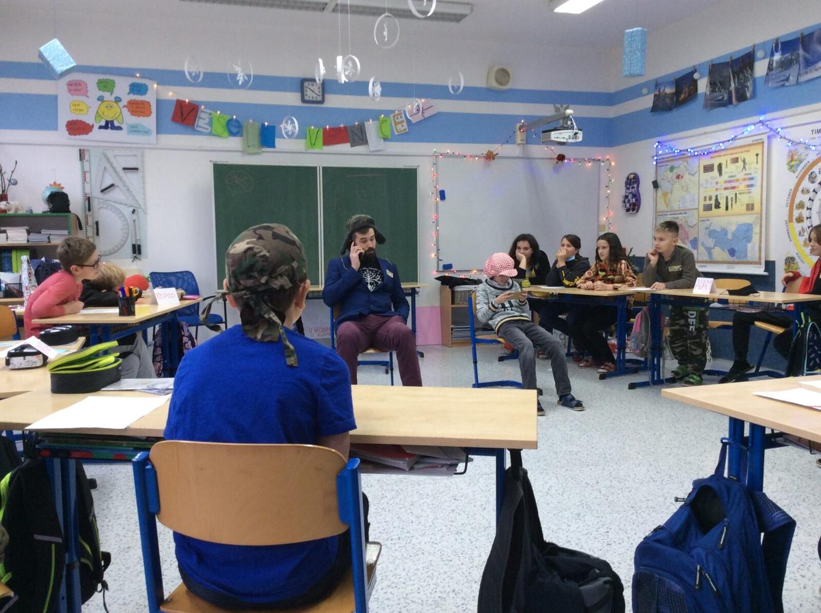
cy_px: 306
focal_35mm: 32
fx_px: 758
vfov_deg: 44.0
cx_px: 410
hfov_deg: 56.9
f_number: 2.4
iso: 50
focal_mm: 3.3
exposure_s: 1/25
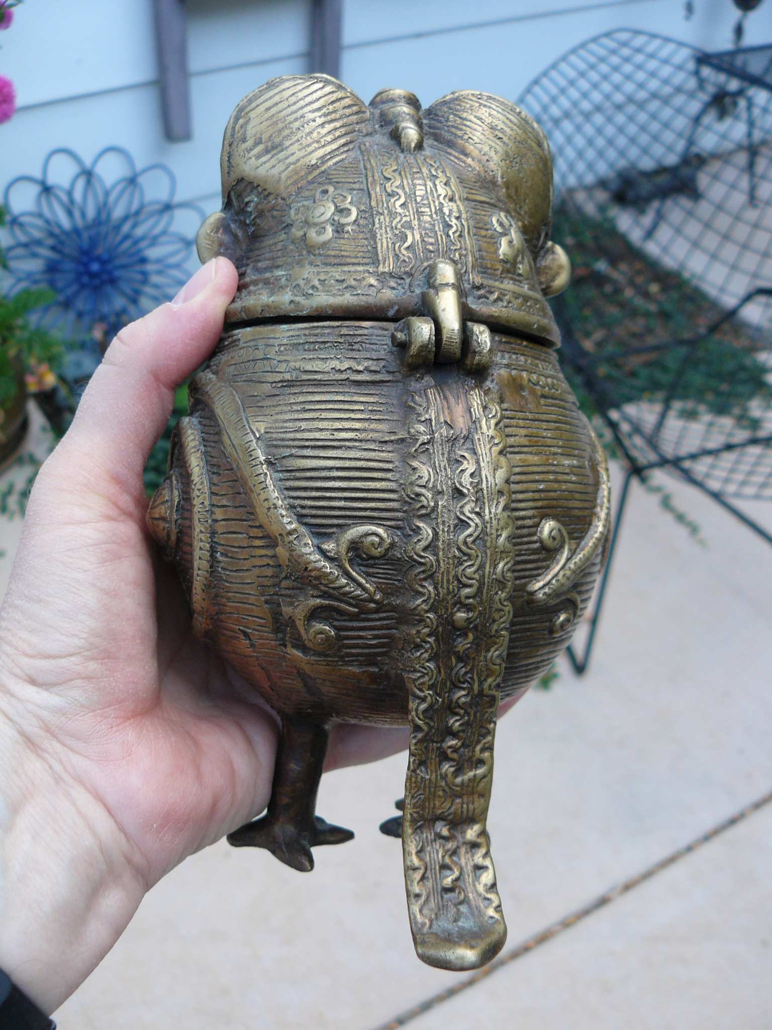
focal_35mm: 36
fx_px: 1070
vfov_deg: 51.4
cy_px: 515
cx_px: 386
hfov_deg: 39.7
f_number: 2.8
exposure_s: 1/100
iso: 100
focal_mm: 6
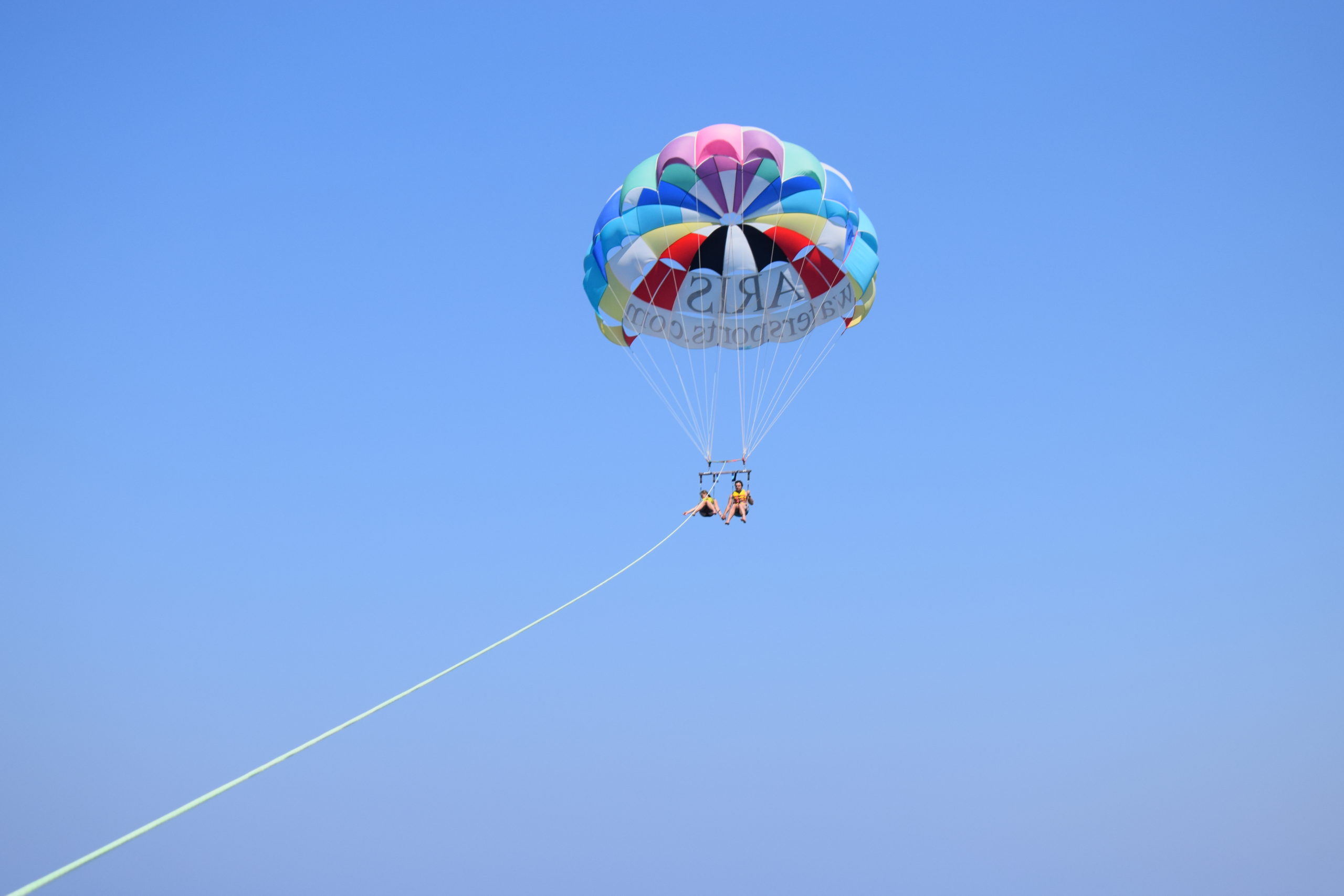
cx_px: 672
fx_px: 3080
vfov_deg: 16.6
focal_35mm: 82
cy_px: 448
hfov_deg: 24.6
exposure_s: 1/2000
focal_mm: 55
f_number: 8
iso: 400
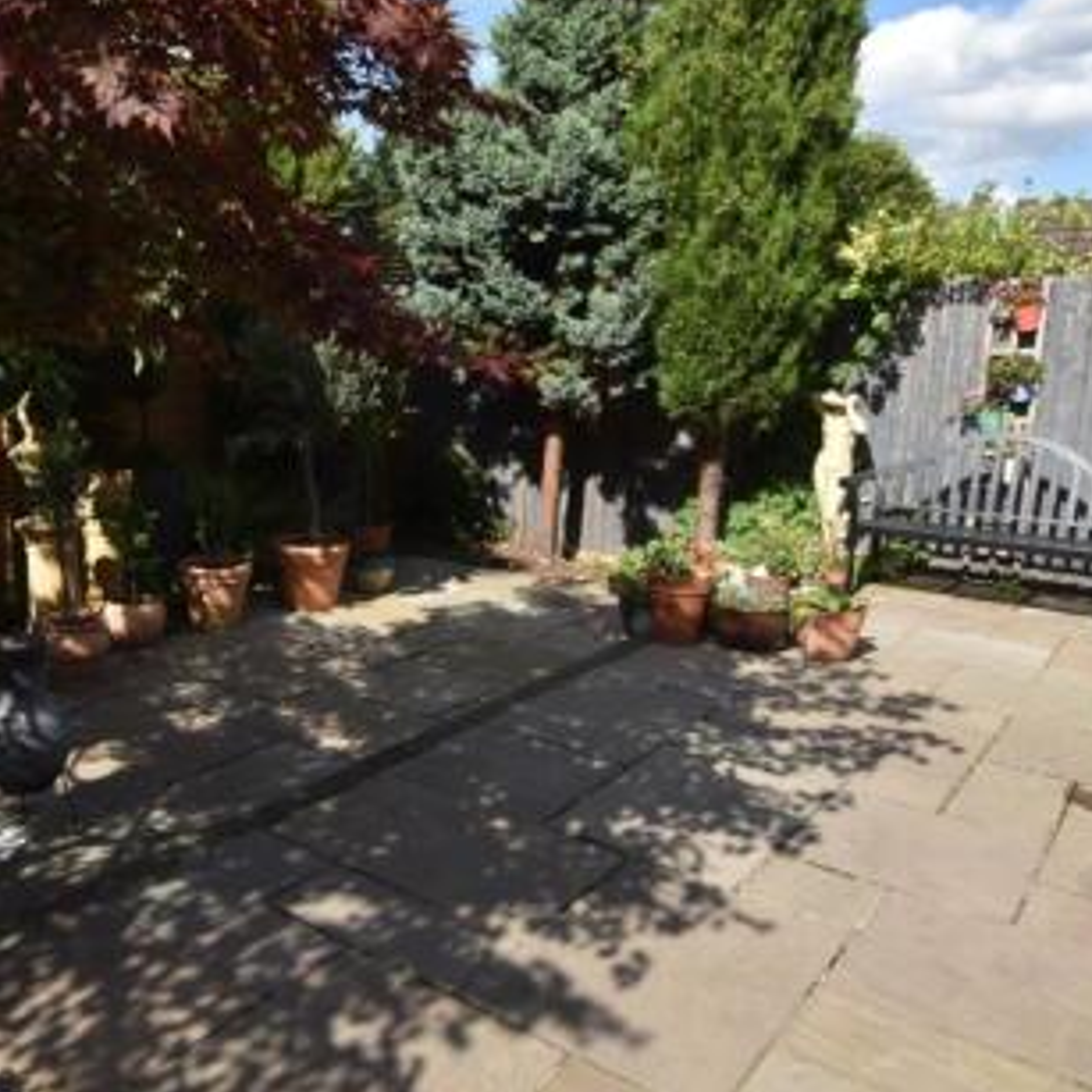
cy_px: 507
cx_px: 308
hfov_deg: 52.4
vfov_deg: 54.1
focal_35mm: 30
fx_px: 1067
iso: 100
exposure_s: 1/200
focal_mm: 11
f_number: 7.1
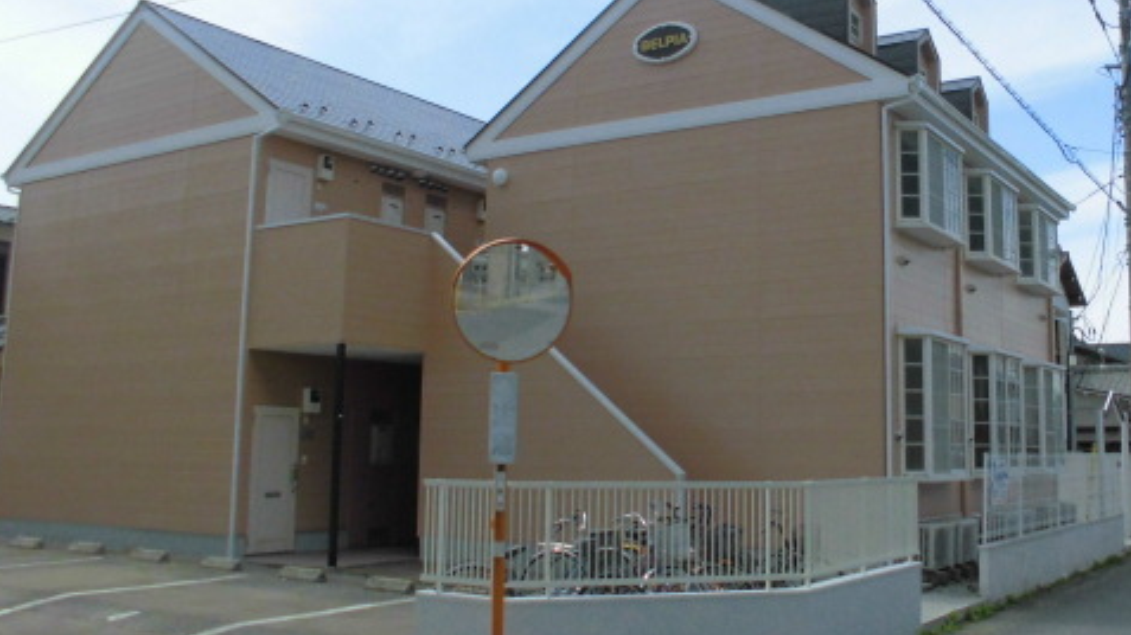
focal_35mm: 38
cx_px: 704
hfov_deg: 52.3
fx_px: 1139
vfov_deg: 31.1
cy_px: 265
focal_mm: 4.6
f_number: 3.5
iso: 100
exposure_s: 1/640
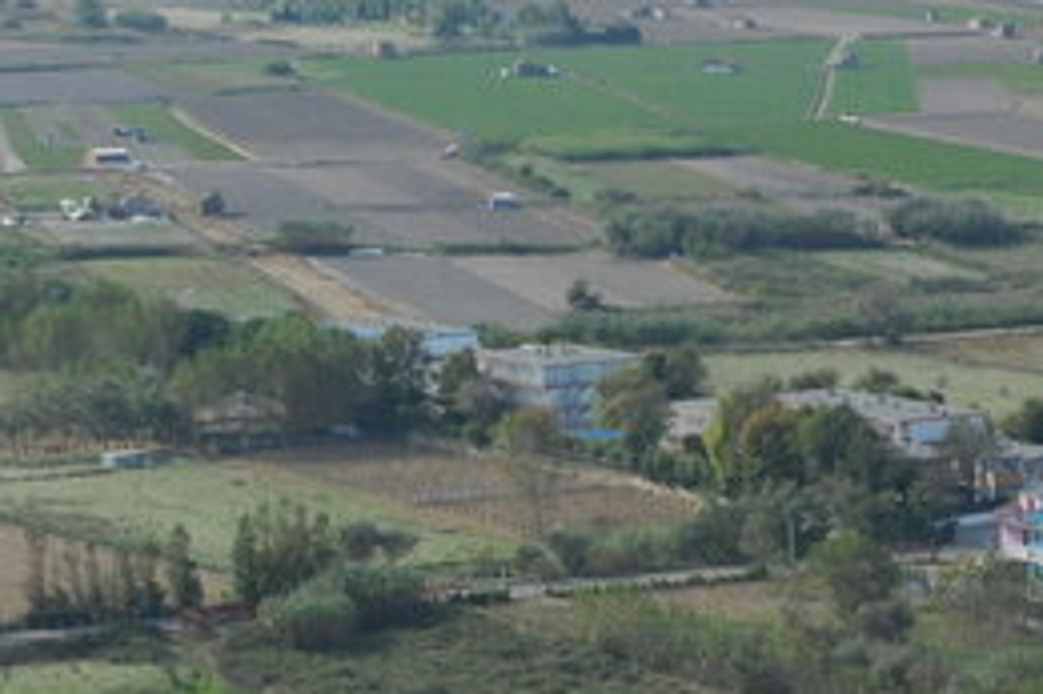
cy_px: 931
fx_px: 5298
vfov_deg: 7.4
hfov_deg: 11.0
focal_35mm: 183
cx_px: 1268
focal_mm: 44
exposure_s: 1/1250
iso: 500
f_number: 6.3
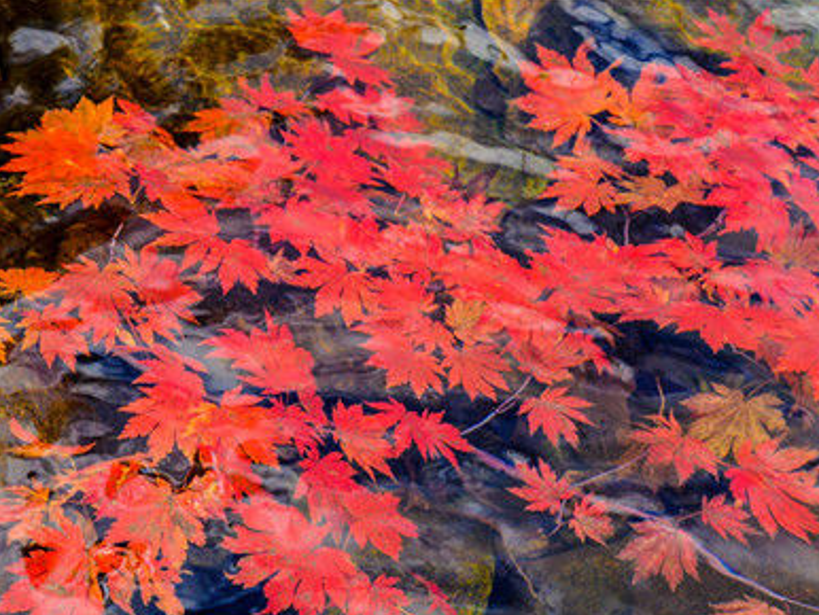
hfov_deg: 12.0
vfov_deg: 9.1
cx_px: 475
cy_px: 383
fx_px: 3883
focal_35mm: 164
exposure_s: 1/100
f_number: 7.1
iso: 320
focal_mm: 80
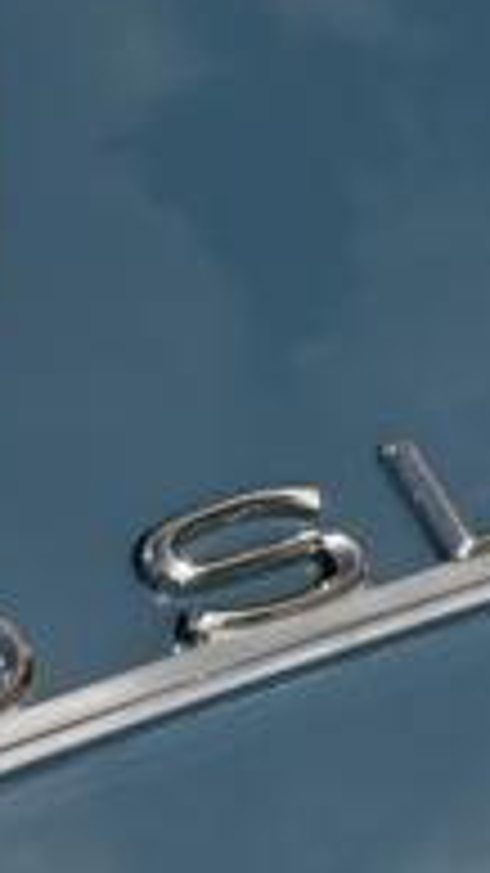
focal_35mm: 334
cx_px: -238
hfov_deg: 3.6
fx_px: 7722
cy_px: 502
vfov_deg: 6.5
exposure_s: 1/125
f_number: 16
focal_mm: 105
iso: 100
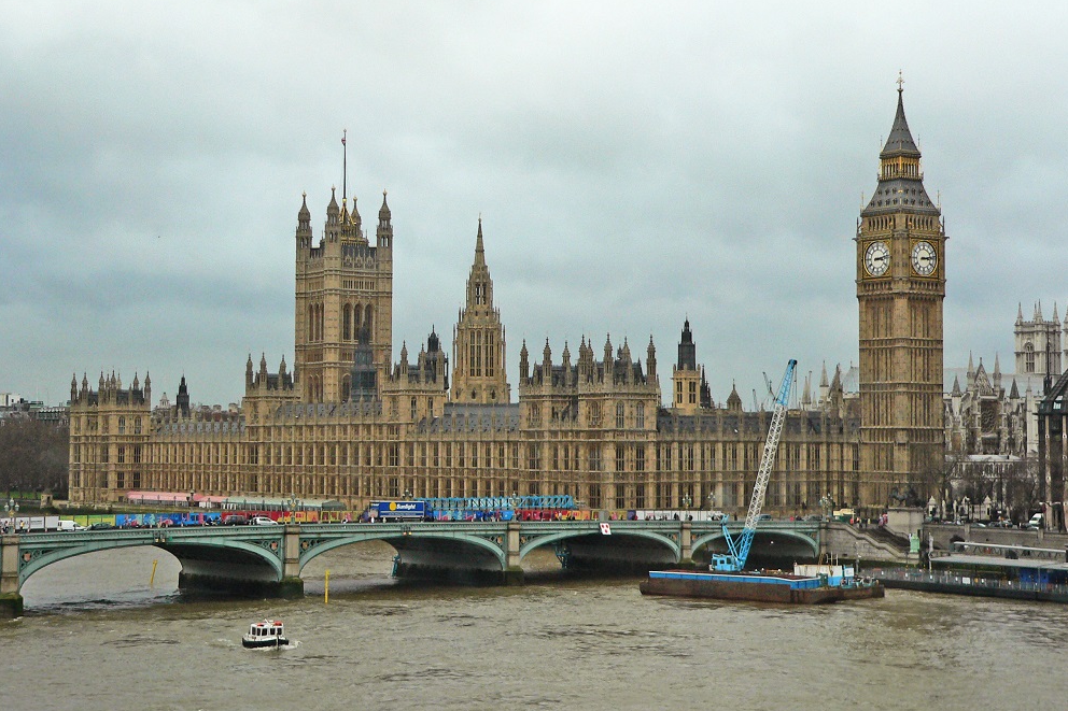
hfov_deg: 31.0
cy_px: 346
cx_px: 534
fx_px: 1928
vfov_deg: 20.9
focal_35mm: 65
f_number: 2.8
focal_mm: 10.4
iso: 100
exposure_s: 1/640
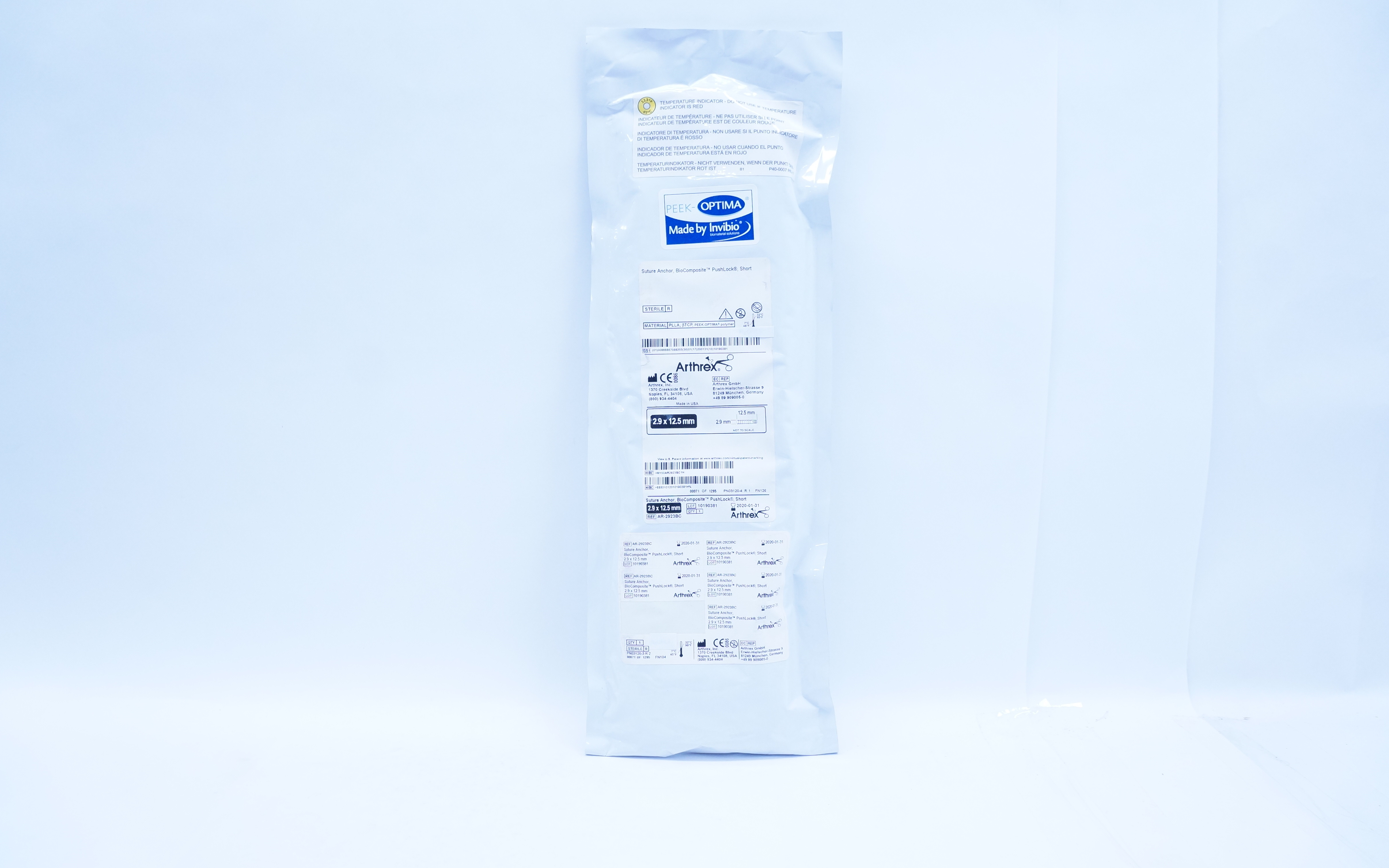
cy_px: 415
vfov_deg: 44.5
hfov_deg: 66.5
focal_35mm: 28
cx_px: 702
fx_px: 1060
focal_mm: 18
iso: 800
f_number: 5.6
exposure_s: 1/125
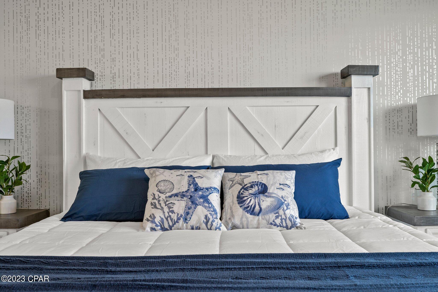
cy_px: 146
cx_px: 219
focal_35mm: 36
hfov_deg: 53.1
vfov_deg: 36.9
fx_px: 438
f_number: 8
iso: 400
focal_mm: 24
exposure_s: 1/8
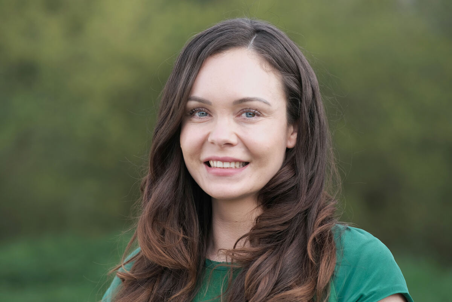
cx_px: 226
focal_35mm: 128
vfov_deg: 10.7
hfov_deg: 16.0
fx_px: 1607
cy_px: 151
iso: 200
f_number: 2.5
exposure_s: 1/450
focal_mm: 85
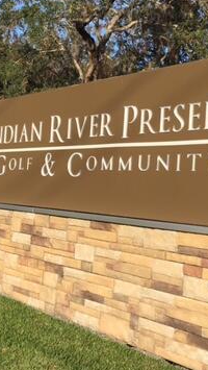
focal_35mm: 57
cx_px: 40
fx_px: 558
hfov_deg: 20.8
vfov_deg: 36.4
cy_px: 143
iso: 25
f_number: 2.2
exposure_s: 1/938
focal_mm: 4.15
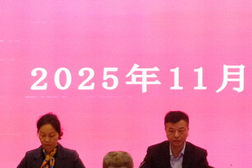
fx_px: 1568
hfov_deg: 9.2
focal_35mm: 224
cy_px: 189
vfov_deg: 6.1
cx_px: 197
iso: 800
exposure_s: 1/30
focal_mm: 24.3
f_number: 4
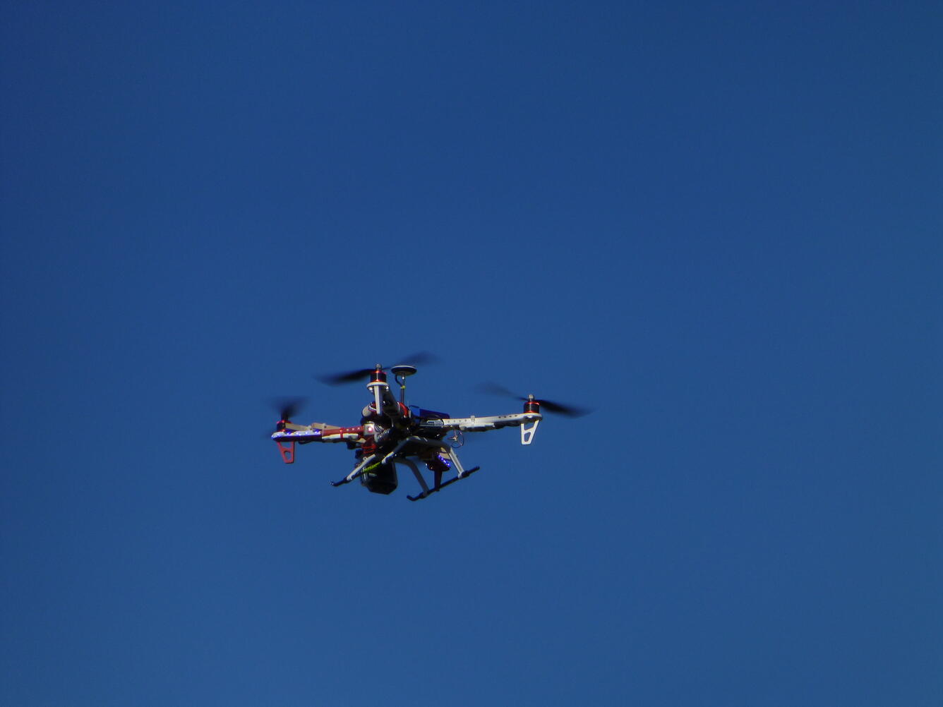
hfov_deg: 4.1
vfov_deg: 3.1
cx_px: 472
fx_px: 13076
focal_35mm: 480
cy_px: 354
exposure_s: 1/1000
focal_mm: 86
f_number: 6.4
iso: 100
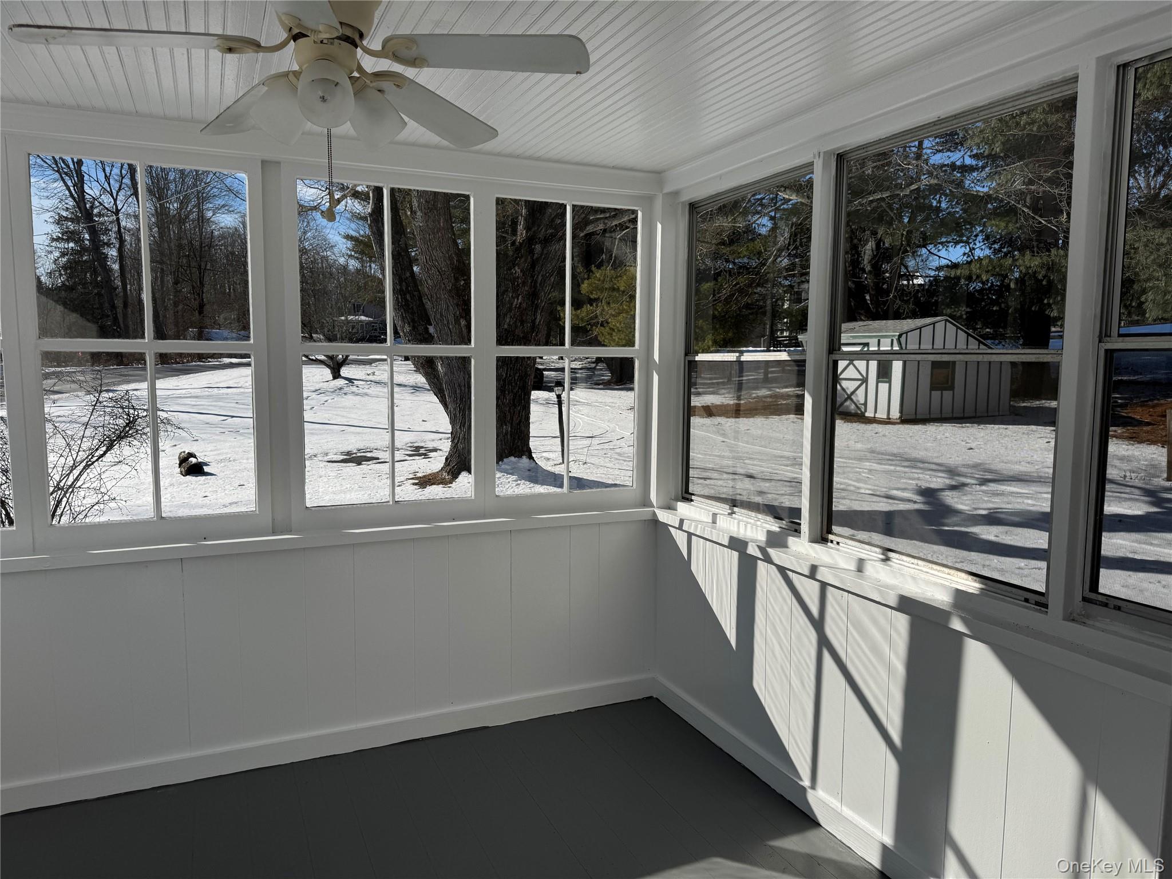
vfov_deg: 56.8
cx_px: 586
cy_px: 440
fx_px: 813
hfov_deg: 71.6
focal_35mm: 24
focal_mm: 6.76
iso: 80
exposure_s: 1/9009
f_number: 1.78
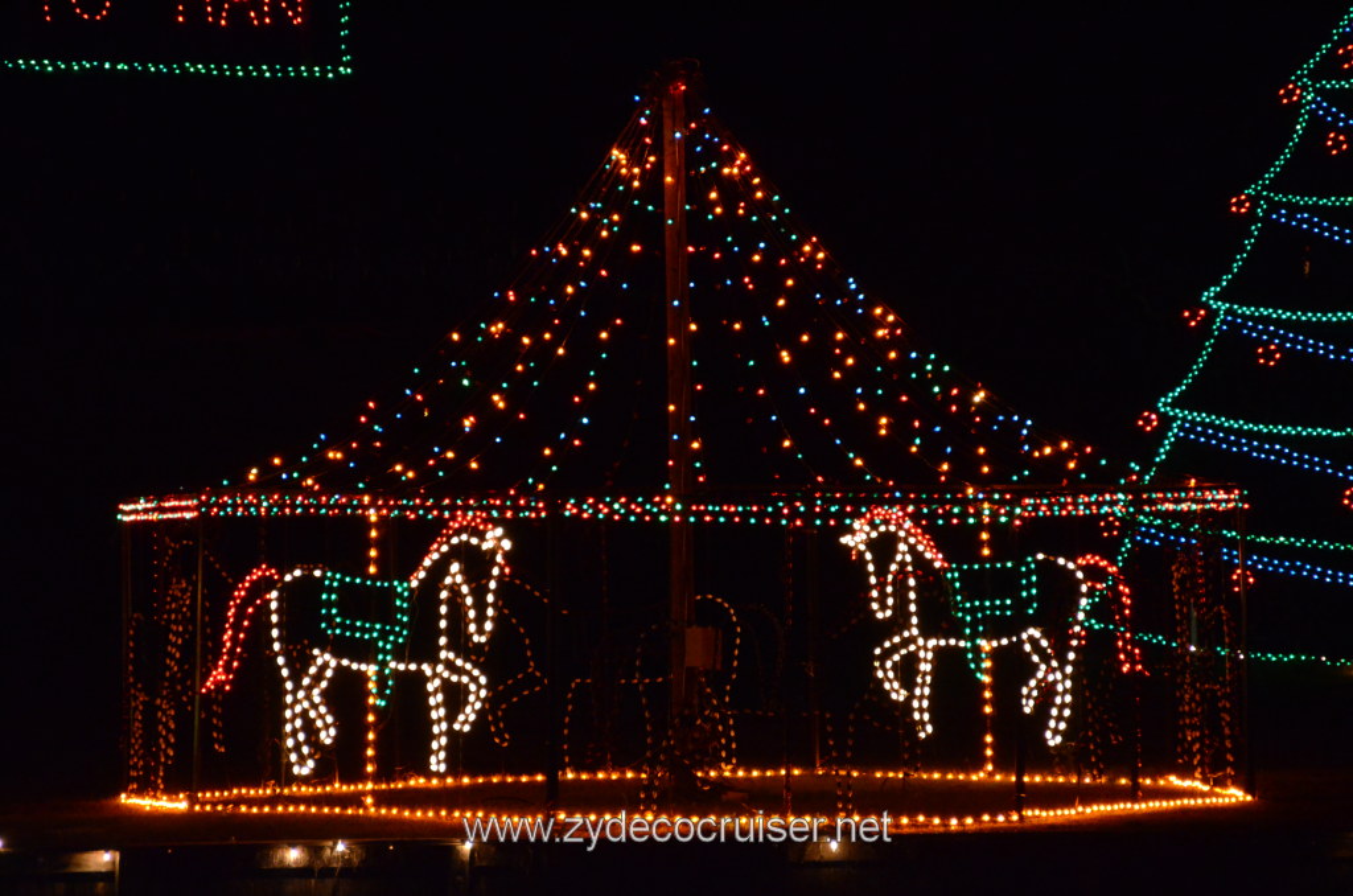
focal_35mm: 255
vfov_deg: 5.4
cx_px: 676
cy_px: 448
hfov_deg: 8.1
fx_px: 9563
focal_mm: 170
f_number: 5.6
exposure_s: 1/60
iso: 4000
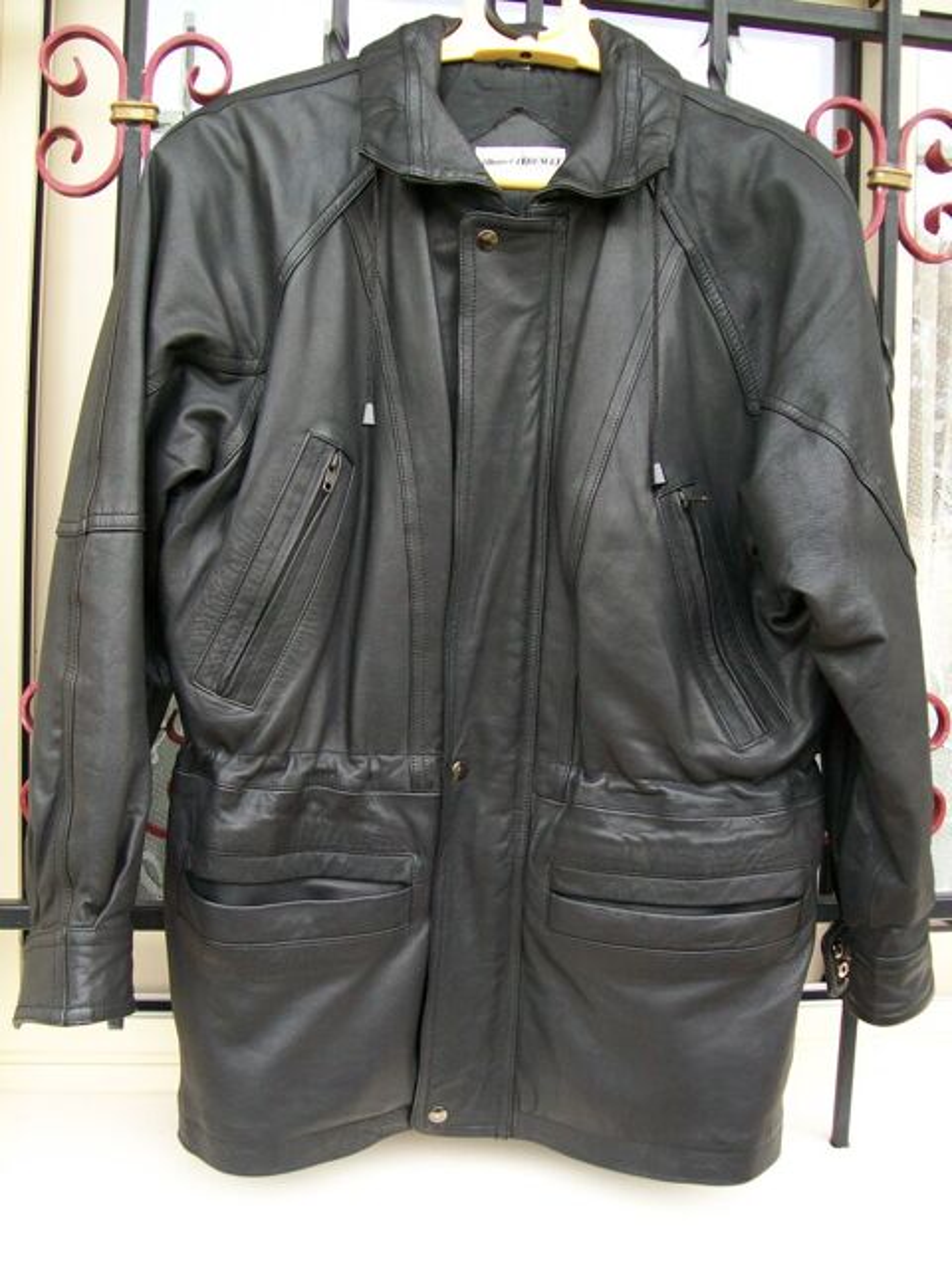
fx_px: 1247
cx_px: 476
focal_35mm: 34
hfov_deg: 41.8
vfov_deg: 54.0
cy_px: 634
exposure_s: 1/60
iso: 100
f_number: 2.7
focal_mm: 6.1
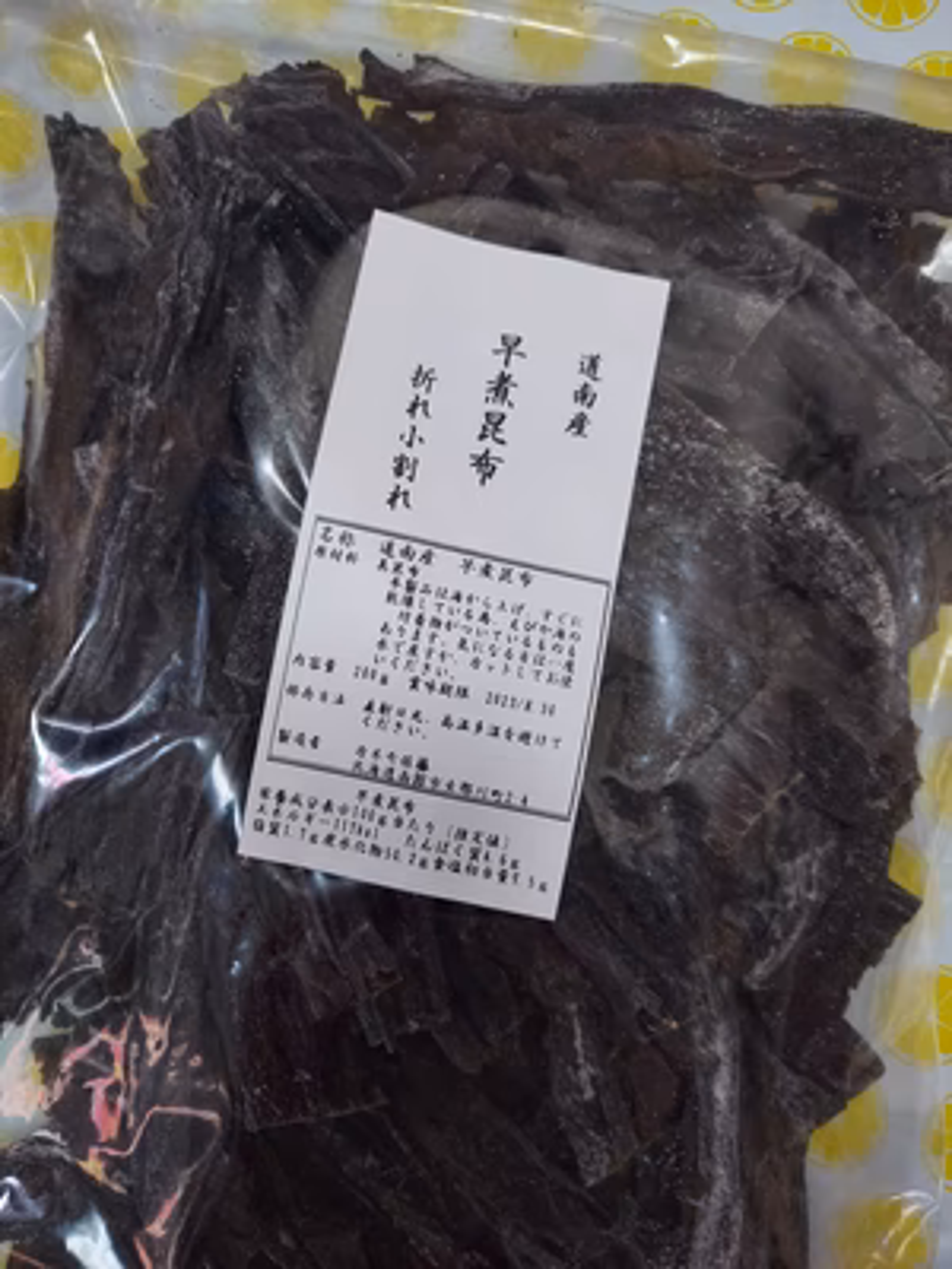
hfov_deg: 54.9
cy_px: 634
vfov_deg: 69.4
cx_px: 476
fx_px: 917
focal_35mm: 25
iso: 160
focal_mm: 4.6
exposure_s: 1/50
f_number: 2
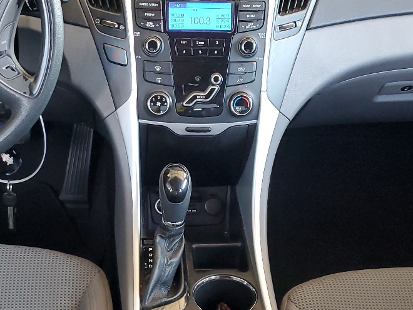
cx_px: 190
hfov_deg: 30.7
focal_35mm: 63
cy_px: 217
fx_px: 752
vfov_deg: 23.1
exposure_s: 1/60.2
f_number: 1.5
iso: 214
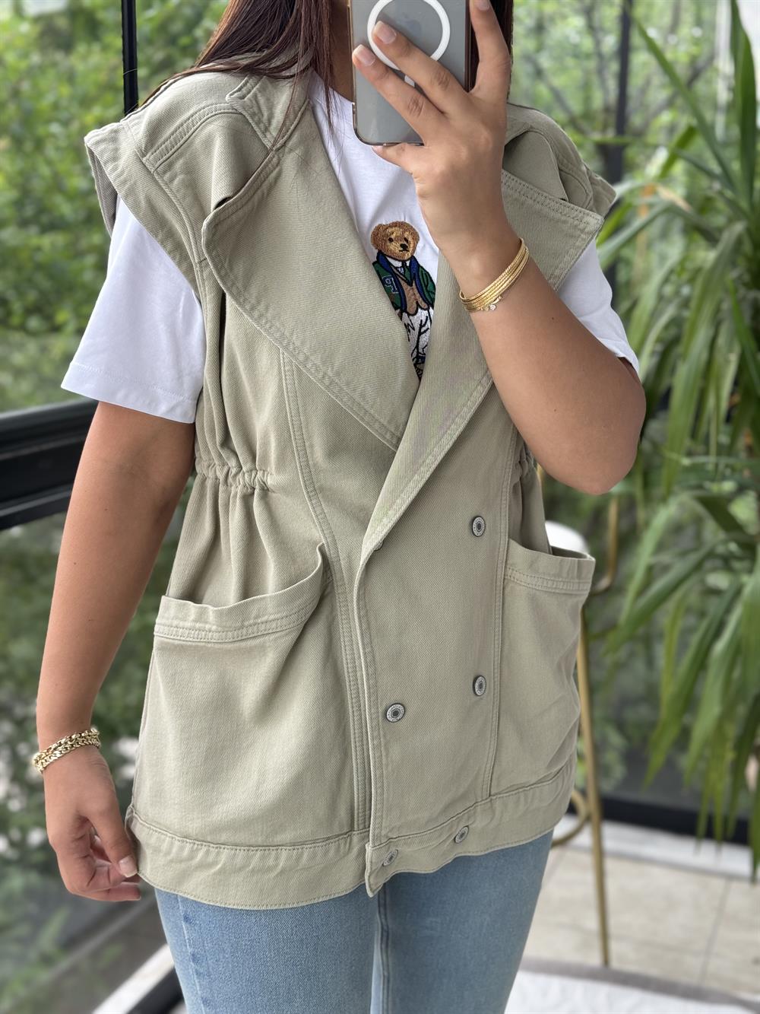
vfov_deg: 39.7
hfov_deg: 30.3
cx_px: 380
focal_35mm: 48
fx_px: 1405
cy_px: 507
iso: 64
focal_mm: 6.76
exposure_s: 1/121
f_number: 1.78
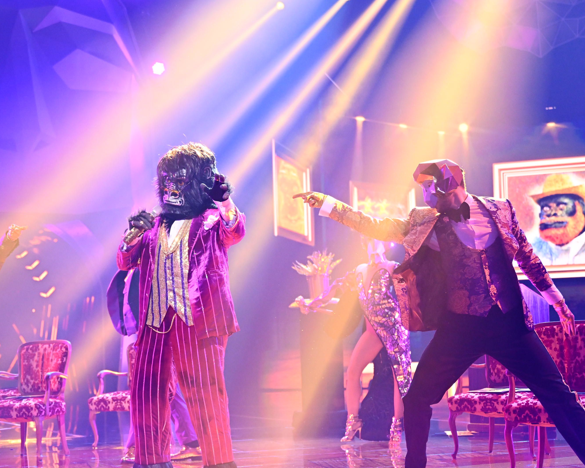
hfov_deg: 27.0
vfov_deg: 21.8
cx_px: 211
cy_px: 275
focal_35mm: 70
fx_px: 1212
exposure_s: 1/500
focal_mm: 48
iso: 3200
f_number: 2.8
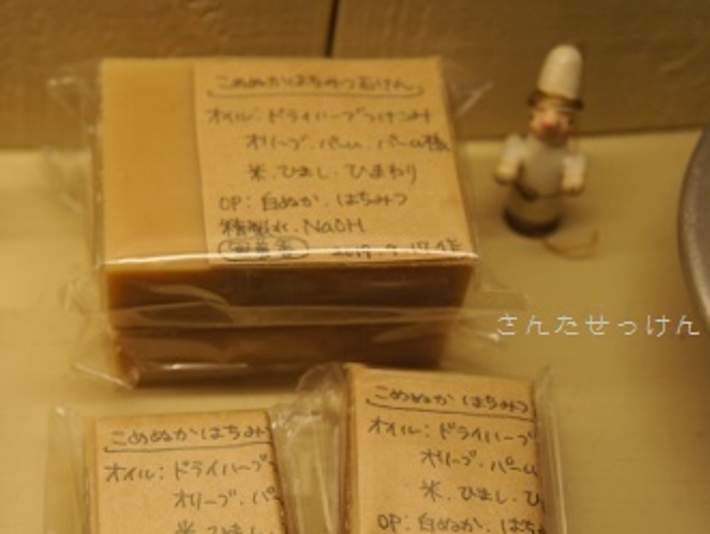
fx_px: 1473
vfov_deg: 20.5
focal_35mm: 72
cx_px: 223
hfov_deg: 26.9
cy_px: 350
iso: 200
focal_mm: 33
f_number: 4.5
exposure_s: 1/80
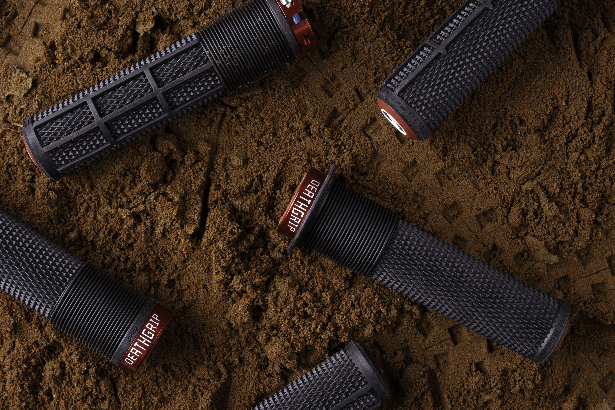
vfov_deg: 26.5
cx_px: 308
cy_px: 205
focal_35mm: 51
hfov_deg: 38.9
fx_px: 871
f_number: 13
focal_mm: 34.2
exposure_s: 1/125
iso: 125
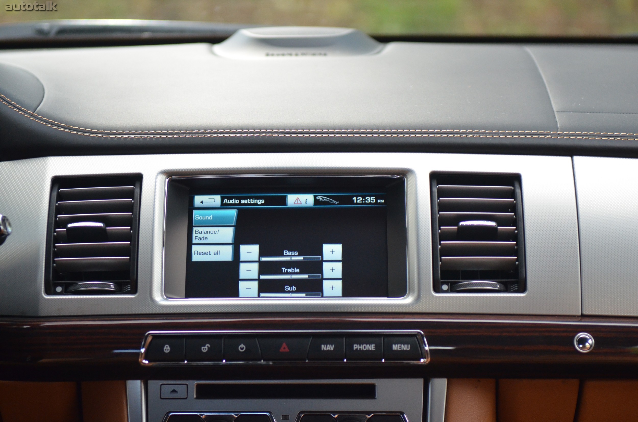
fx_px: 1459
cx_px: 319
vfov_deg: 16.5
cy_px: 211
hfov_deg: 24.7
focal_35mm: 82
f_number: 2.8
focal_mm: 55
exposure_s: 1/500
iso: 1400
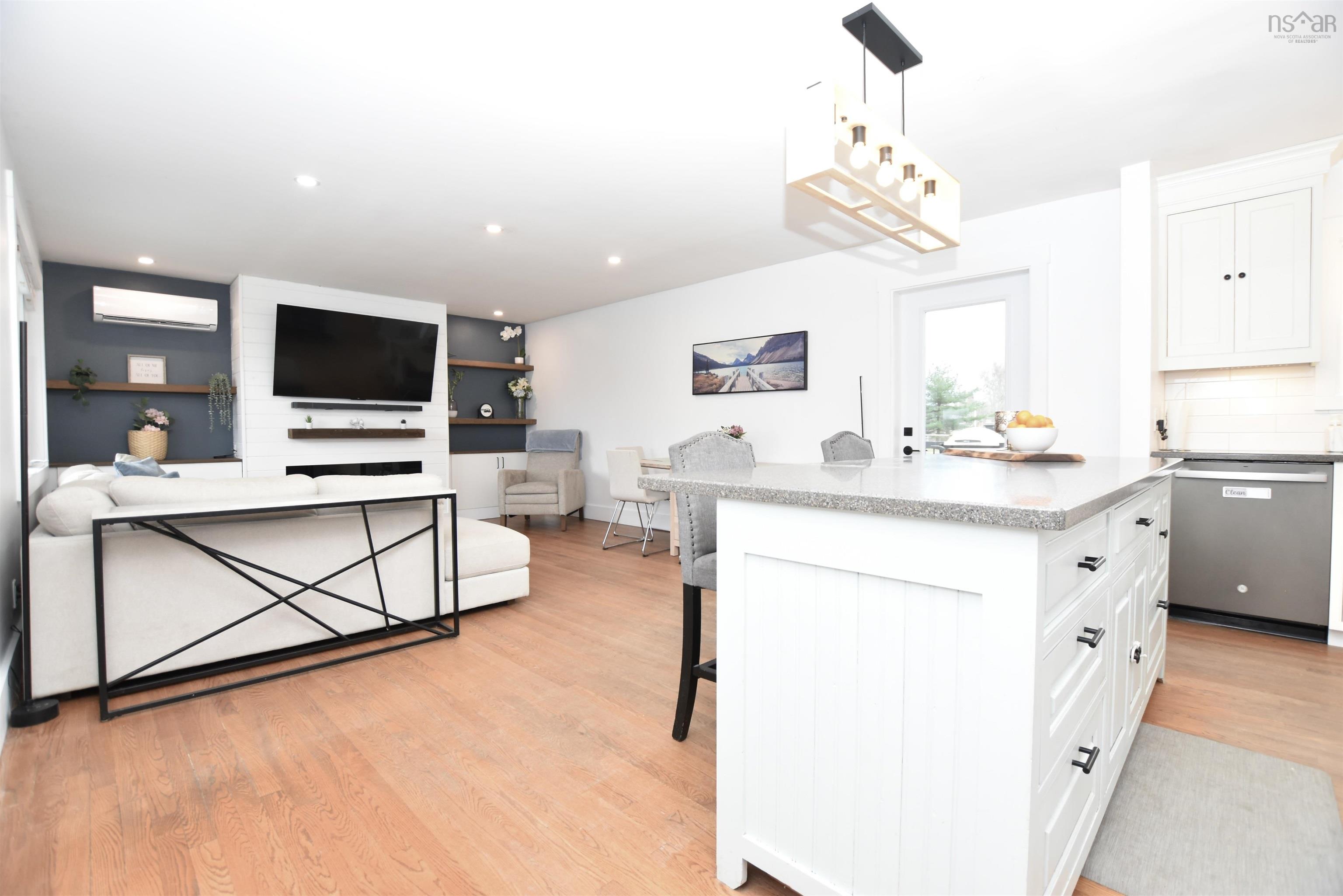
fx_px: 560
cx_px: 672
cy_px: 448
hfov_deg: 100.4
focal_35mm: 15
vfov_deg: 77.3
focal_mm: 10
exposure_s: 1/60
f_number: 4
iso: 560
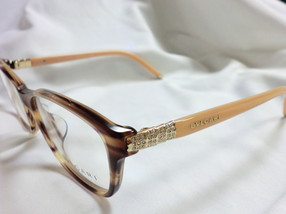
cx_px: 144
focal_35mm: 34
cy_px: 112
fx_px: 281
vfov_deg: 41.8
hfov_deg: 54.0
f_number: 3.5
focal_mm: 5.8
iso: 200
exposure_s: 1/60
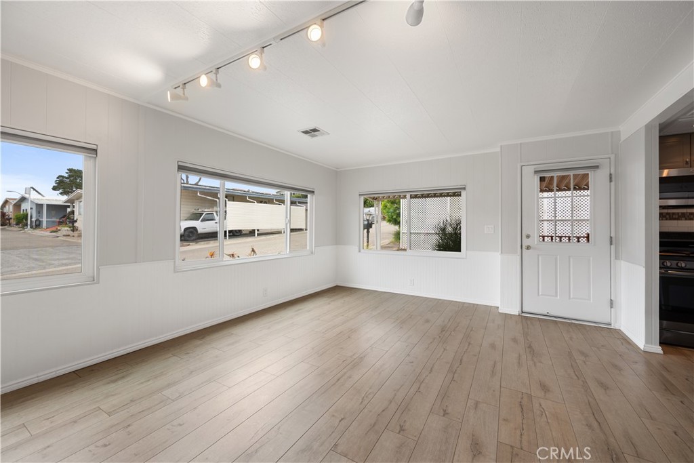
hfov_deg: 104.2
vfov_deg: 81.2
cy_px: 232
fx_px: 270
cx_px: 347
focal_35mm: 14
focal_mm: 14
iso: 100
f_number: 8
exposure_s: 1/8
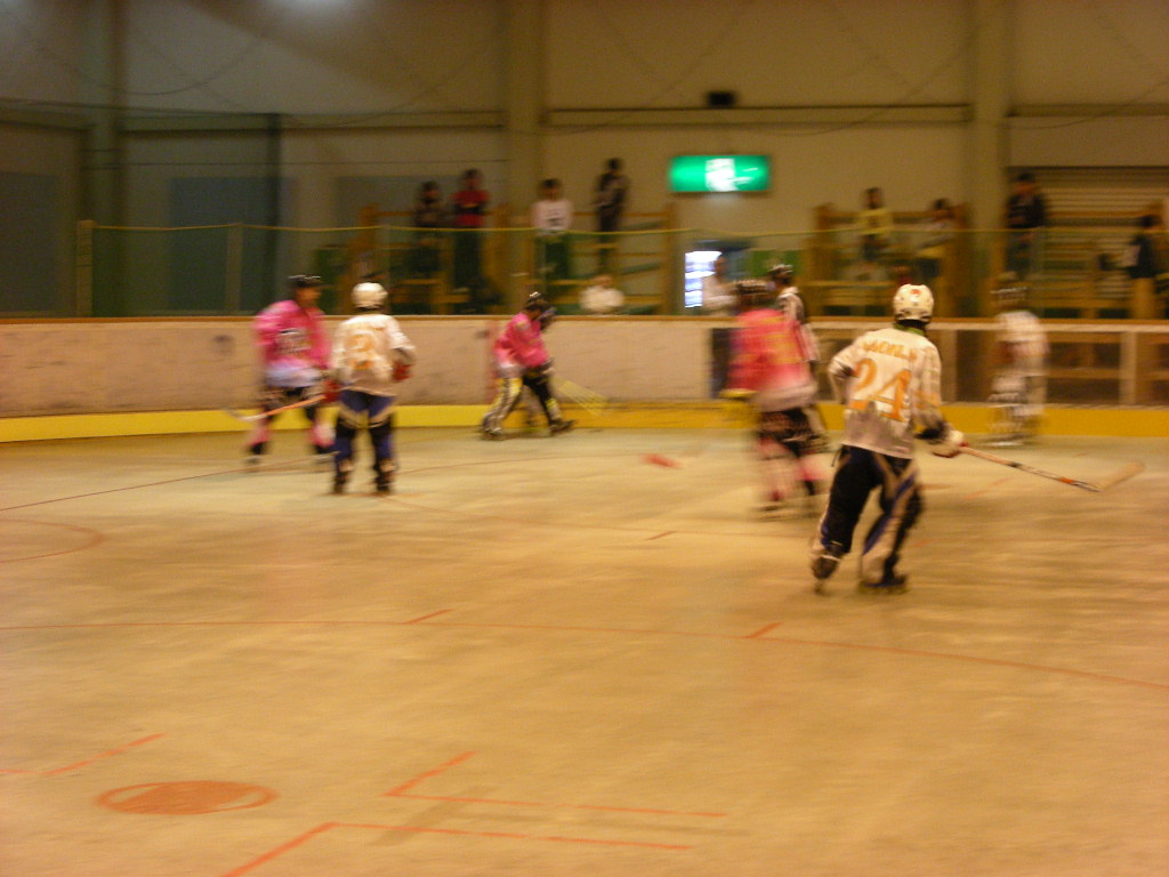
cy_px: 438
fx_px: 2668
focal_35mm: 79
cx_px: 584
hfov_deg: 24.7
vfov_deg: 18.7
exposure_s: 1/24.6
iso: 200
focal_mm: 13.2
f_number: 3.5
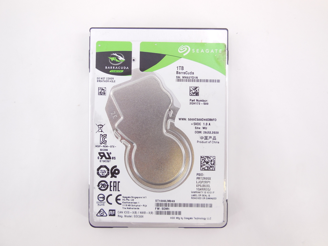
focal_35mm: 25
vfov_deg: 54.9
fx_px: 237
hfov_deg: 69.4
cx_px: 164
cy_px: 123
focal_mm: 4.5
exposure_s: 1/40
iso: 125
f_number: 3.1
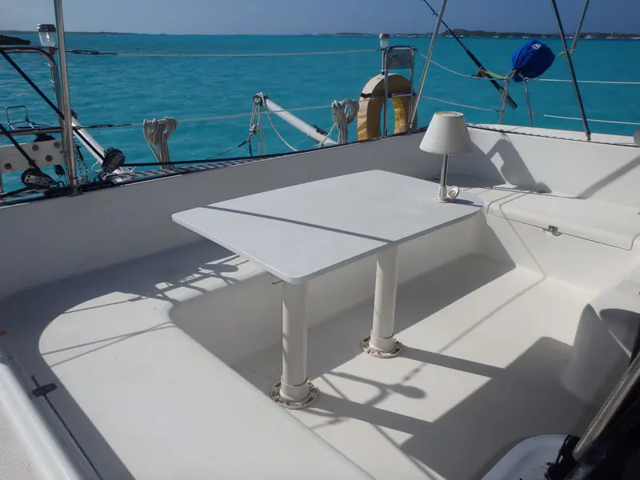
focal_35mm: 28
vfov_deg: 49.7
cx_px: 320
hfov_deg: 63.4
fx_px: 518
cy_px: 240
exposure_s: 1/400
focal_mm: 5
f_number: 11
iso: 125
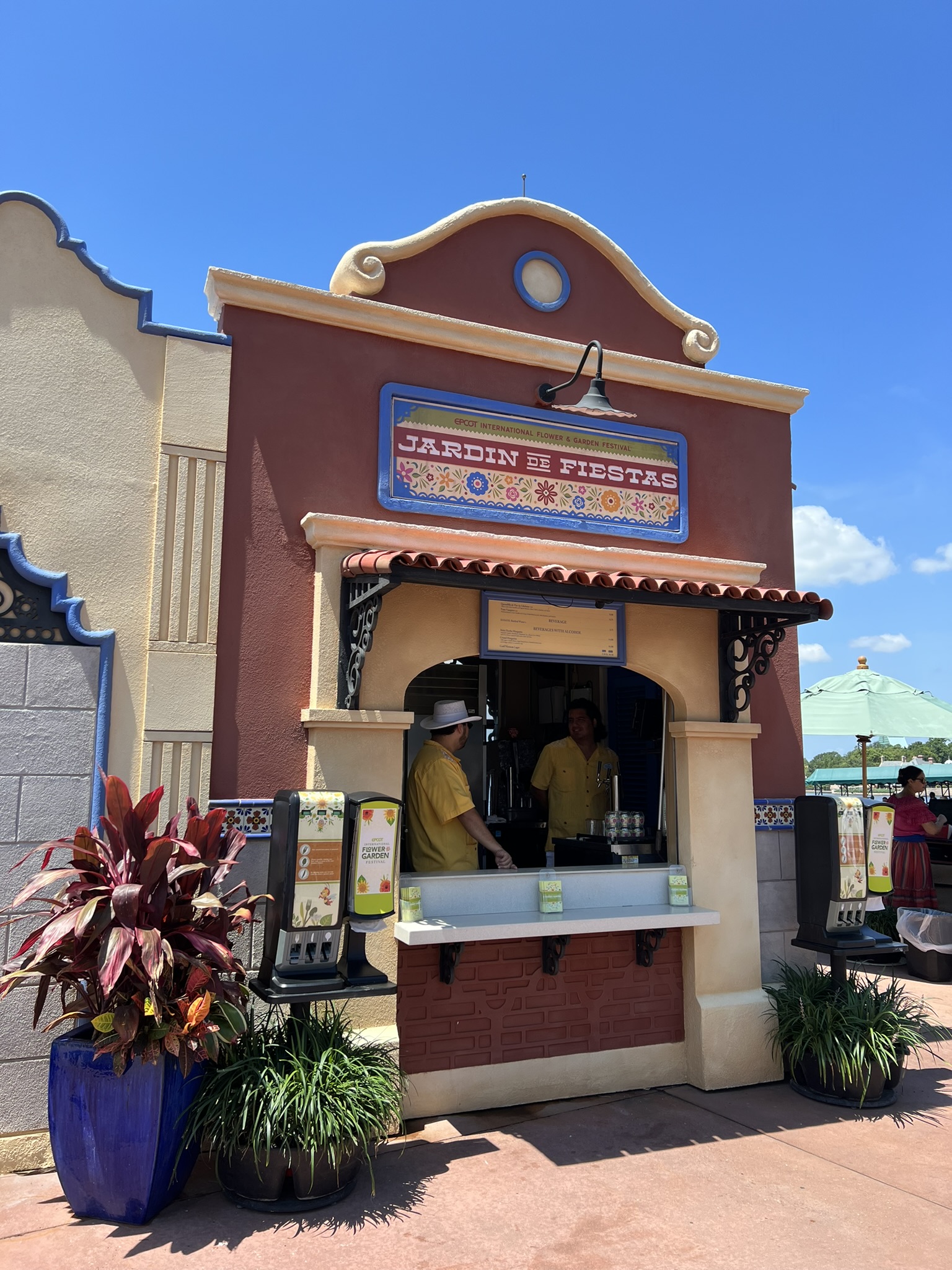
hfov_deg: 53.1
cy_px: 635
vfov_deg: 67.3
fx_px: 953
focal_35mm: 26
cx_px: 476
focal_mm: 5.7
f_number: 1.5
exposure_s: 1/2008
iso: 50
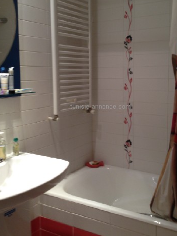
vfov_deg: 42.0
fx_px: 307
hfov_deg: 32.1
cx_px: 101
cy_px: 106
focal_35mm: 45
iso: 80
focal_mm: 4.28
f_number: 2.4
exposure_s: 1/20
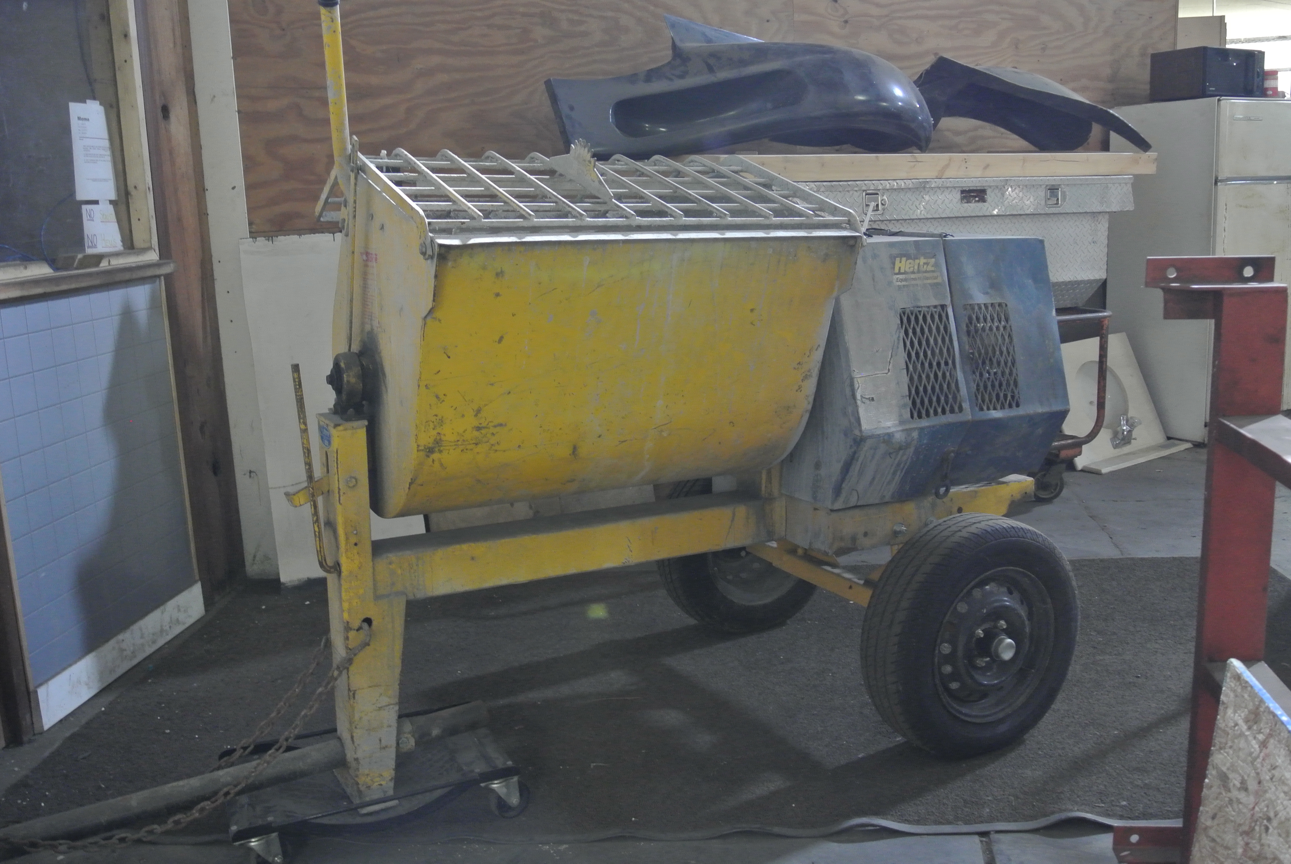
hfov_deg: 55.7
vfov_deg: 39.0
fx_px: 1221
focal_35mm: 34
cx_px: 646
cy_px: 432
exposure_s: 1/5
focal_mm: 12.7
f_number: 3.8
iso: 800
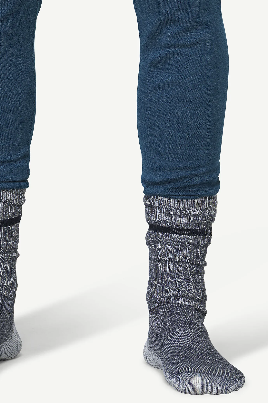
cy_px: -119
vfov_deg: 6.3
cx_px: 71
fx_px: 3607
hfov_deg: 4.3
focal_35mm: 323
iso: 100
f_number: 5.6
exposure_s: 1/50
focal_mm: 115
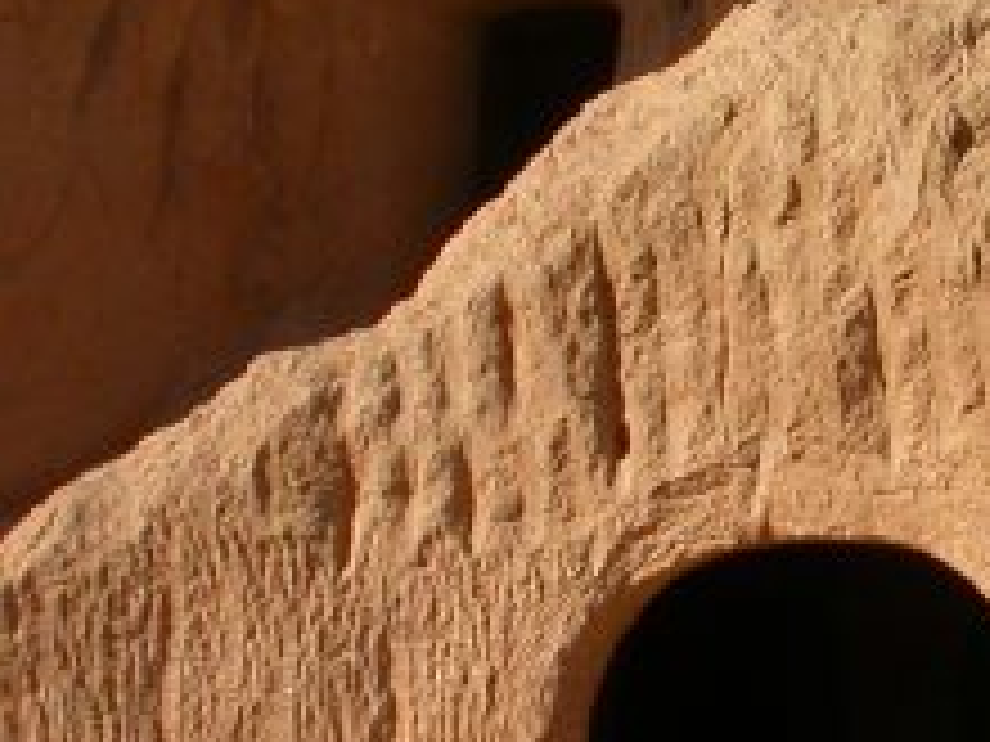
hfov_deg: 13.9
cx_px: 1148
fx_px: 3947
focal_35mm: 138
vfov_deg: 10.7
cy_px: 292
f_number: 7.5
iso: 100
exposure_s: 1/348
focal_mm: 7.85
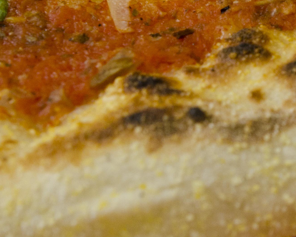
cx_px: 306
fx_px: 1481
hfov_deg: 11.3
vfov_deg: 9.1
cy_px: -7
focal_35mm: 169
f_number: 9
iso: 640
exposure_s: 1/40
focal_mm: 32
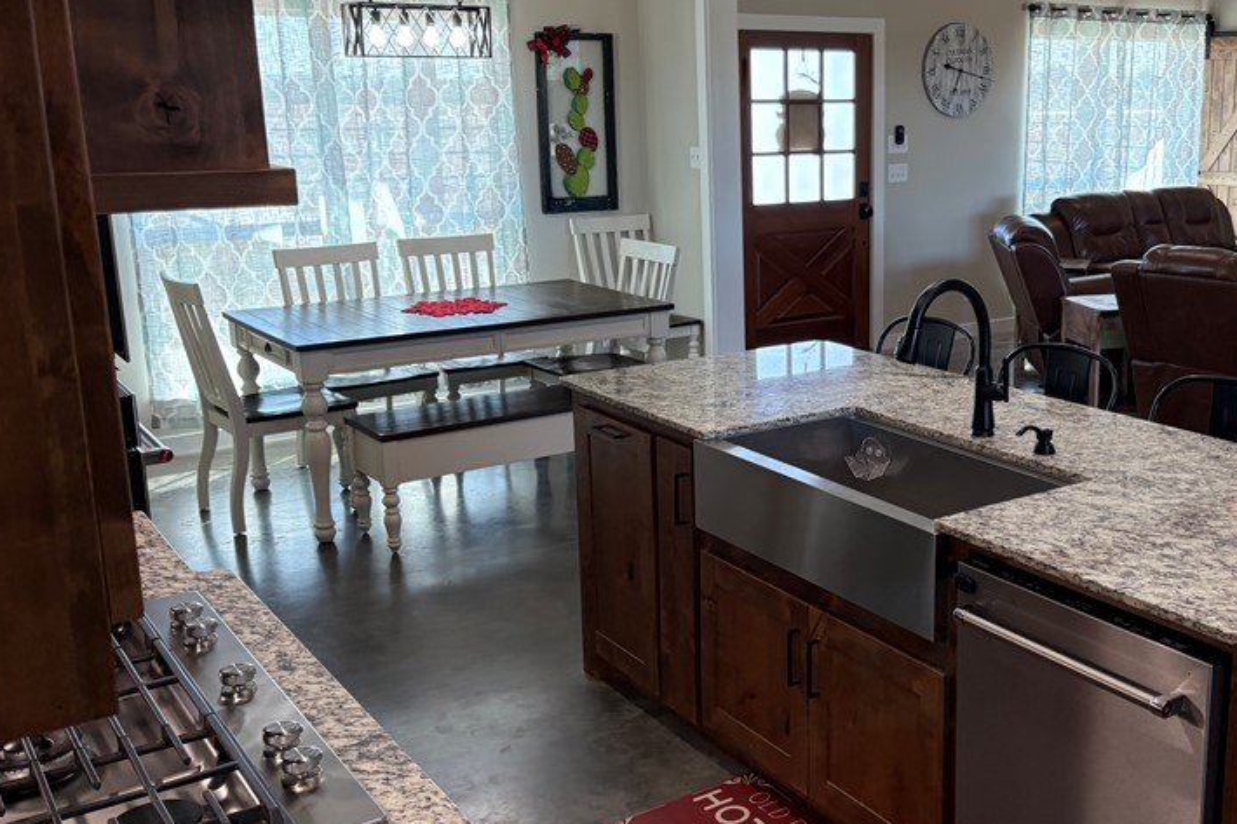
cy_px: 390
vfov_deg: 34.2
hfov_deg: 48.6
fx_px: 1340
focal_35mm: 39
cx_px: 845
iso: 125
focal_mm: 5.96
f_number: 1.6
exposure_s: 1/131
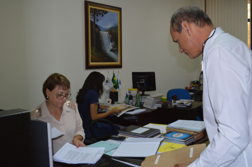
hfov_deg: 53.2
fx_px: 252
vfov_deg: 36.8
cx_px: 126
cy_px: 84
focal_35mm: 36
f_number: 4
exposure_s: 1/80
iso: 400
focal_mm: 24
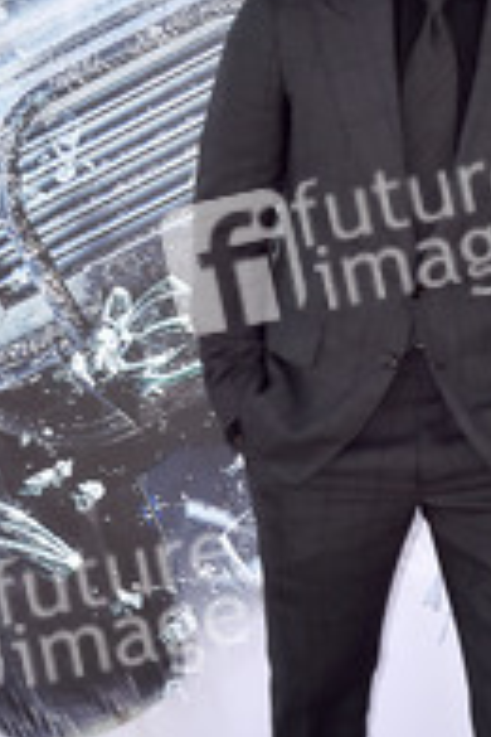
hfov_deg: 10.7
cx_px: 466
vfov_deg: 16.1
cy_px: 435
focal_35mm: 127
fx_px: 2598
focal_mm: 62
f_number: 7.1
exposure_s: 1/250
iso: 320
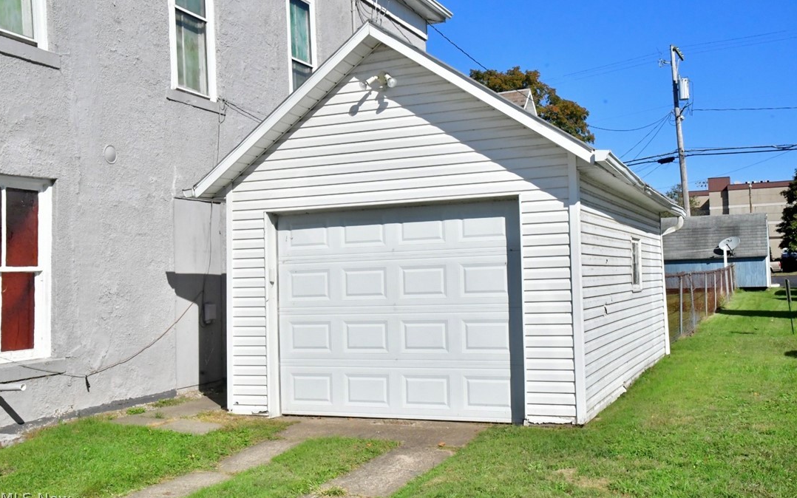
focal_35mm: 38
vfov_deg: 33.6
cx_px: 398
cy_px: 243
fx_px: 825
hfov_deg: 51.5
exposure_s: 1/1600
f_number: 22
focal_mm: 25
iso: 3200
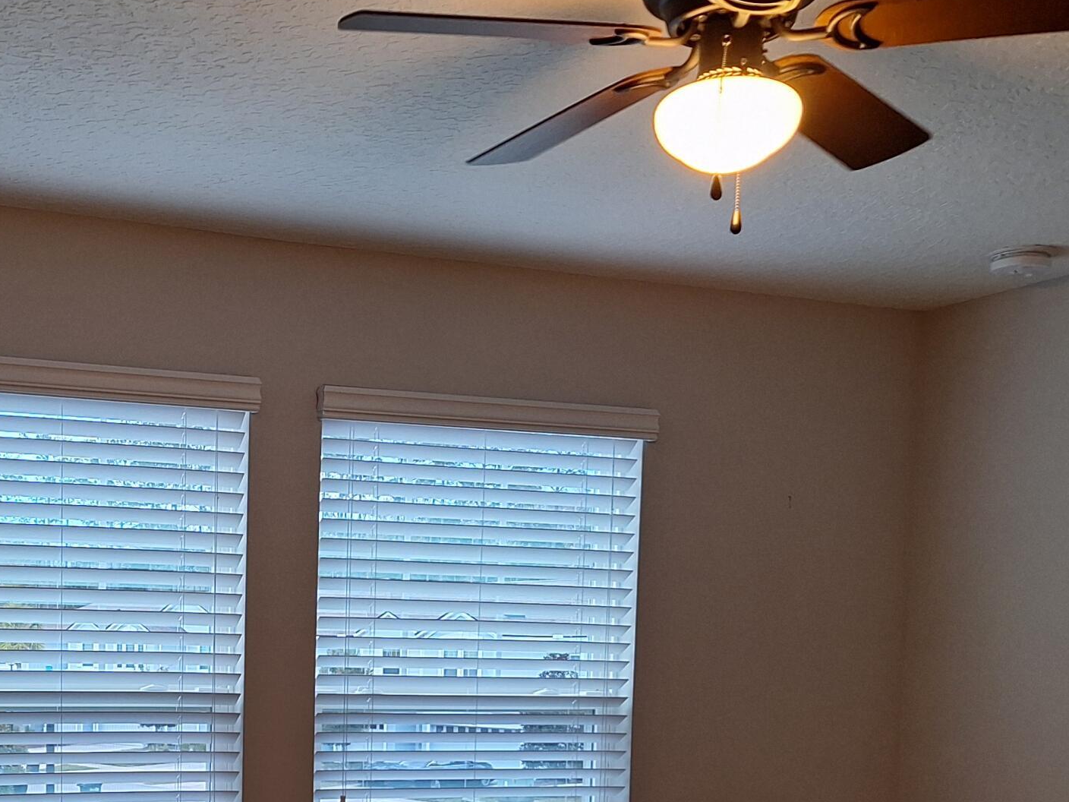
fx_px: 1513
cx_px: 281
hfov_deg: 38.0
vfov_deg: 28.2
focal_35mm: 49
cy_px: 771
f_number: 1.8
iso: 80
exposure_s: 1/40
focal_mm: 5.54
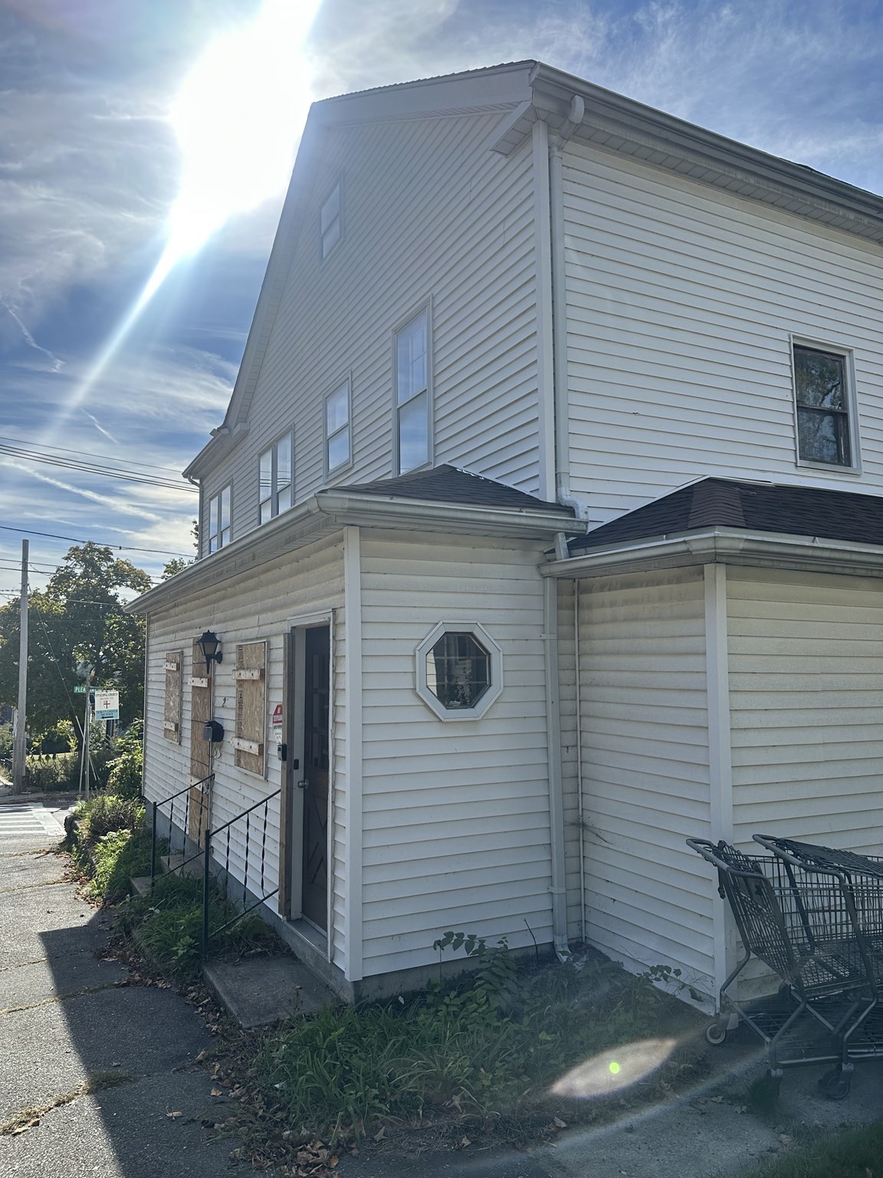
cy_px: 589
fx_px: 816
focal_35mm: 24
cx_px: 442
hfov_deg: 56.8
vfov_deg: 71.6
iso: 80
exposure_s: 1/4348
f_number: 1.78
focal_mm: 6.86
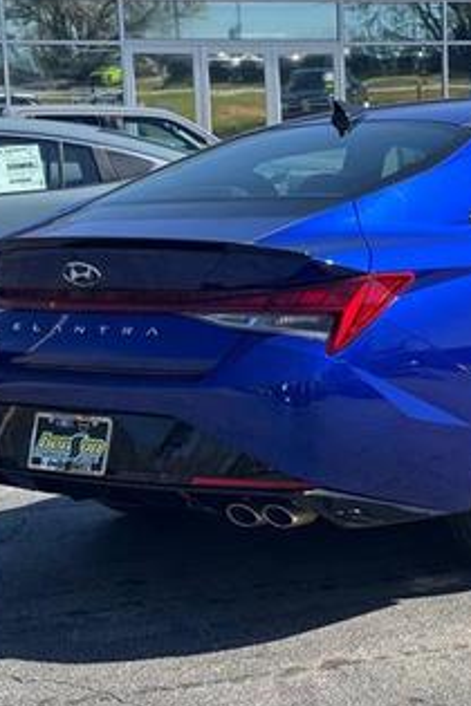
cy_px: 392
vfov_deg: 25.3
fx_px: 1570
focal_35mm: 80
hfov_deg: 16.8
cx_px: 424
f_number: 1.78
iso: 64
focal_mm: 6.76
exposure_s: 1/1869
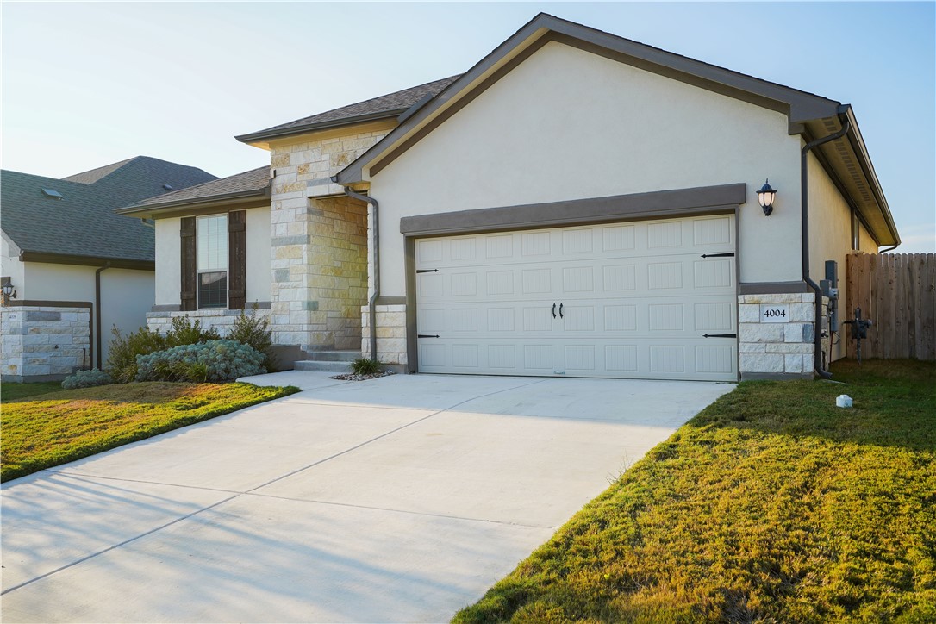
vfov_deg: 43.6
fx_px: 780
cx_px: 468
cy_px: 312
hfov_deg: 61.9
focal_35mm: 30
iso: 100
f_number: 8
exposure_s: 1/100
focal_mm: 30
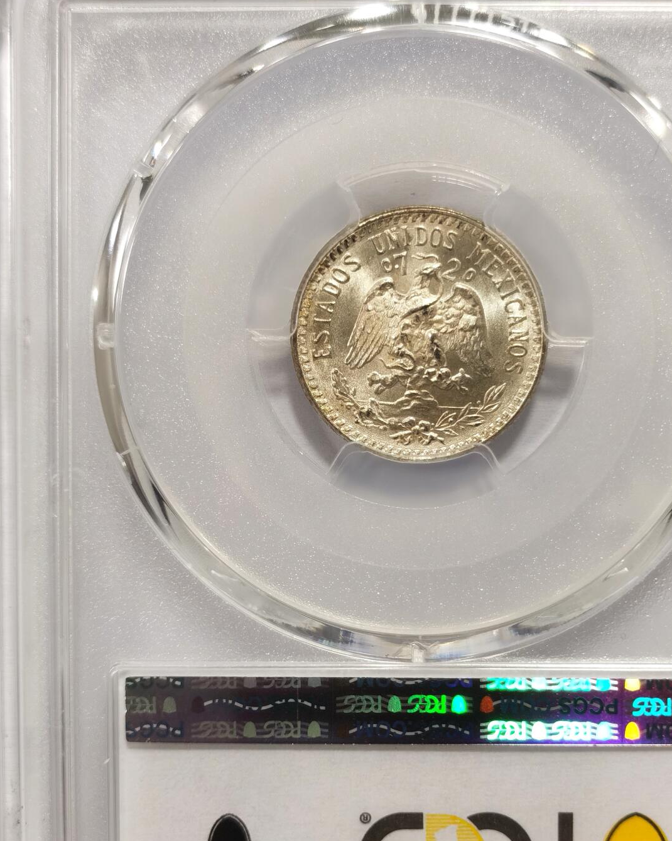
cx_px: 423
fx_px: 1766
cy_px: 488
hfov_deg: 21.5
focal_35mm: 71
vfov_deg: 26.7
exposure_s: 1/100
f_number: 16
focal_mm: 5.56
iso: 100
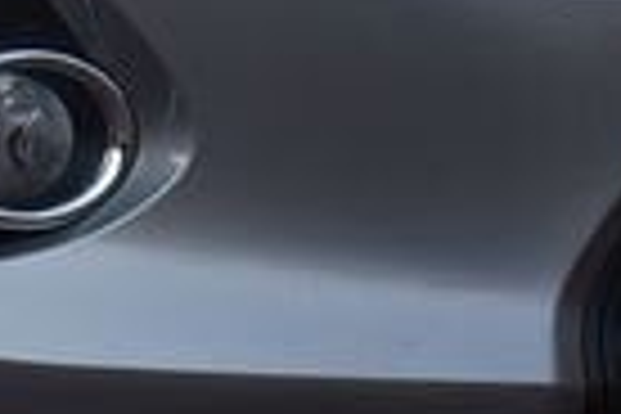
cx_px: -112
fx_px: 7037
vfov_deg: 3.4
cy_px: -207
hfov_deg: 5.0
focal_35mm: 408
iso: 500
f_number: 6.3
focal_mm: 55
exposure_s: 1/160
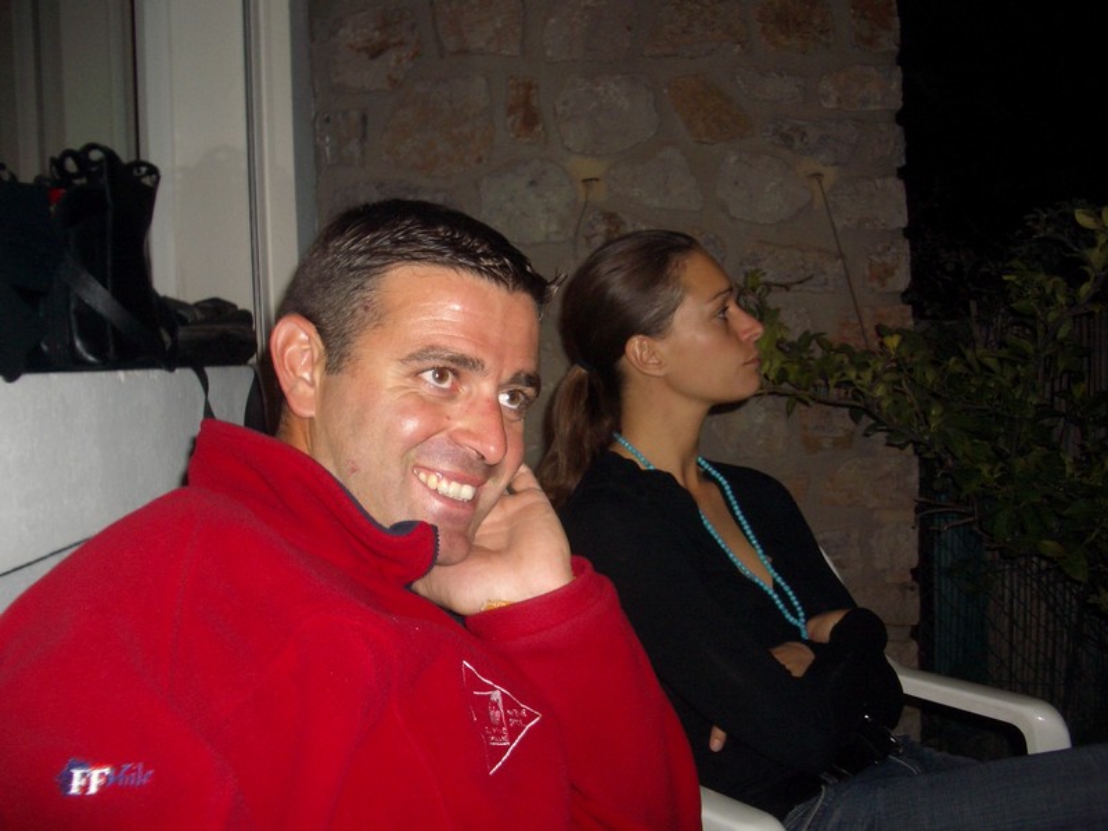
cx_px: 554
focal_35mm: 35
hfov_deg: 52.6
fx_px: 1120
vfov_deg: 40.7
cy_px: 416
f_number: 2.6
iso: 100
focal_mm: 5.8
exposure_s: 1/60
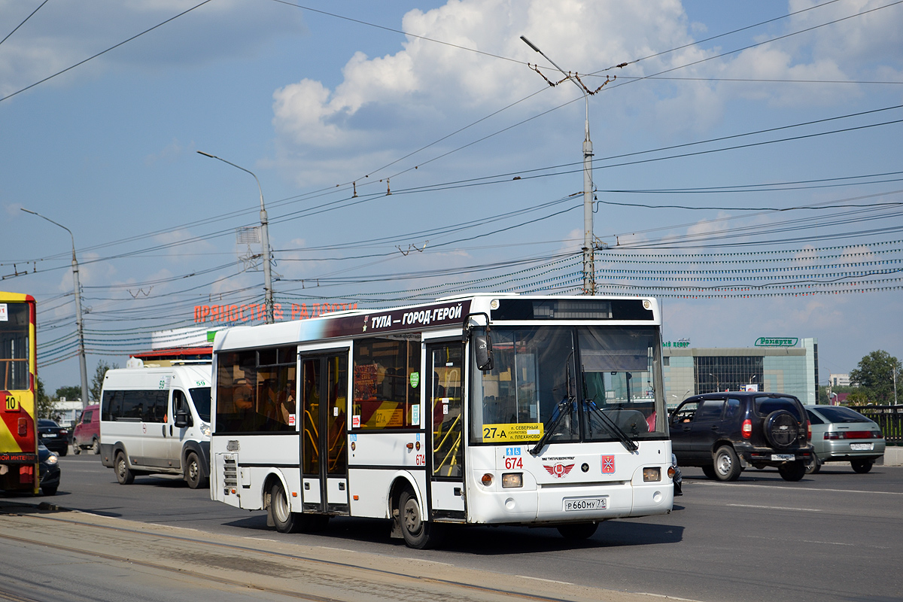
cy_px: 301
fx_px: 2069
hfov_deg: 24.6
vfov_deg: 16.6
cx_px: 452
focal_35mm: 82
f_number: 5.6
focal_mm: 55
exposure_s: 1/800
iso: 100
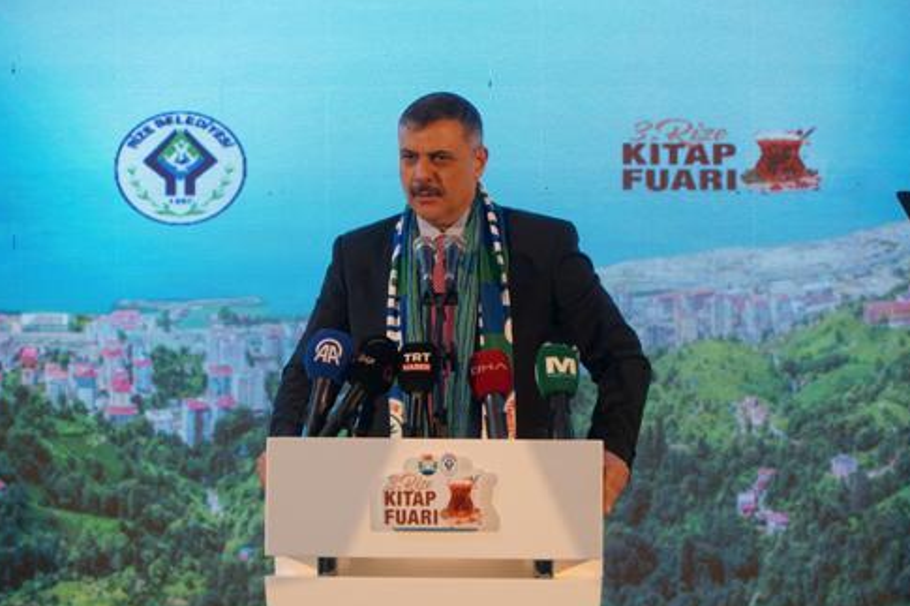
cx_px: 440
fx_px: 4309
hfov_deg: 12.1
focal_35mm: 171
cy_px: 323
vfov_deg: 8.0
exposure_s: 1/200
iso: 2000
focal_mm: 105
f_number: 4
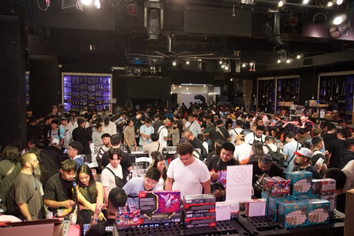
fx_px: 295
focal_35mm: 30
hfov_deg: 61.9
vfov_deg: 43.6
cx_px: 177
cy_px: 118
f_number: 4
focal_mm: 20
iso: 1600
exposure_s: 1/100
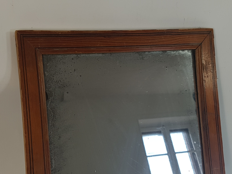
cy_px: 87
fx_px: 174
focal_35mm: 26
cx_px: 116
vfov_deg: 53.1
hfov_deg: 67.3
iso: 80
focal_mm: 4.2
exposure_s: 1/100
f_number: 1.7
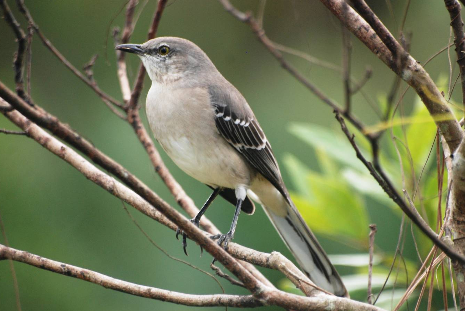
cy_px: 185
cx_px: 261
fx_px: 6943
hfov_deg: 3.8
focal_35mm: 537
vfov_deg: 2.6
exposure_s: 1/160
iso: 400
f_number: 5.6
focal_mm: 300
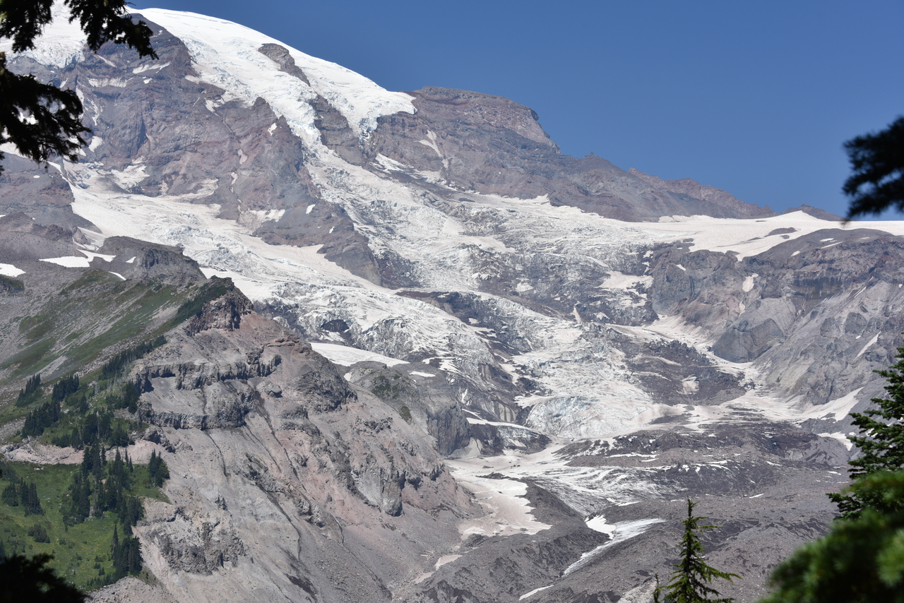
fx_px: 1758
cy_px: 302
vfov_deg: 19.5
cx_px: 452
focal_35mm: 70
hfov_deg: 28.8
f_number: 10
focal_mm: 70
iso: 100
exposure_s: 1/400
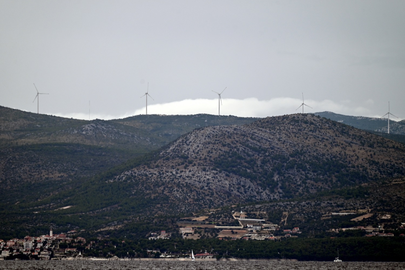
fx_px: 3376
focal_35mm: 300
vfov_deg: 4.6
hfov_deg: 6.9
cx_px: 202
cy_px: 135
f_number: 5.6
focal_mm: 300
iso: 400
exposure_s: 1/800
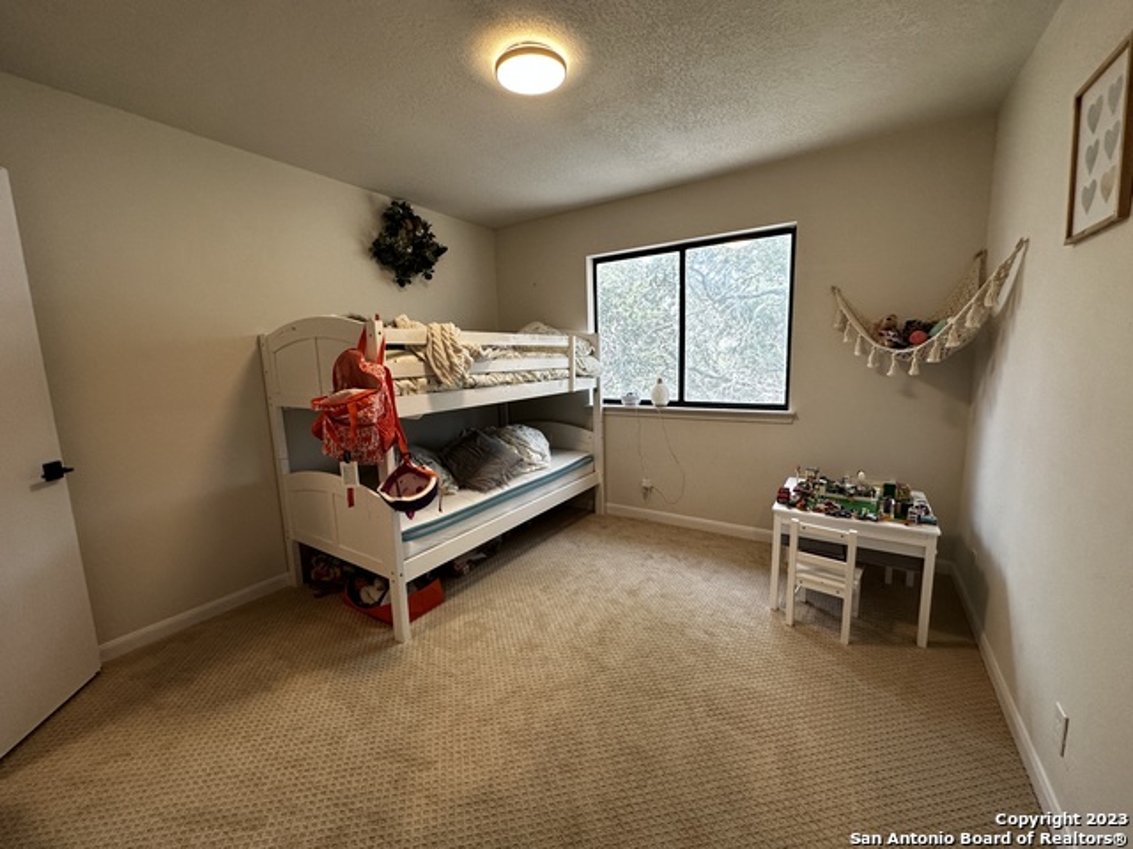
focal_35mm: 14
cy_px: 424
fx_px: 458
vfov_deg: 85.7
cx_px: 566
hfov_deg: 102.1
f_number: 2.2
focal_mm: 2.22
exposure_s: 1/120
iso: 160
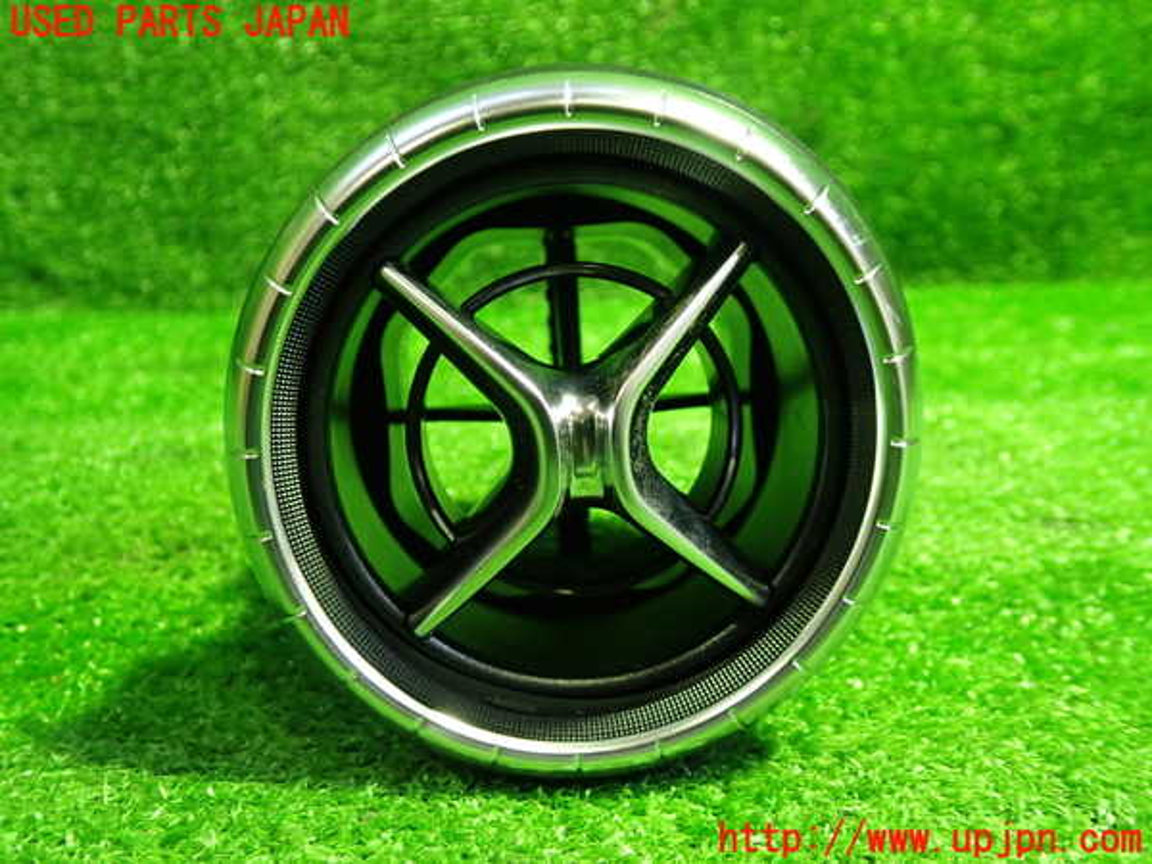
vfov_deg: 46.8
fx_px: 998
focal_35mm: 30
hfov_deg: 60.0
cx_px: 576
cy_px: 432
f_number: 2.3
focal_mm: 5.4
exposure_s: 1/30
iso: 640
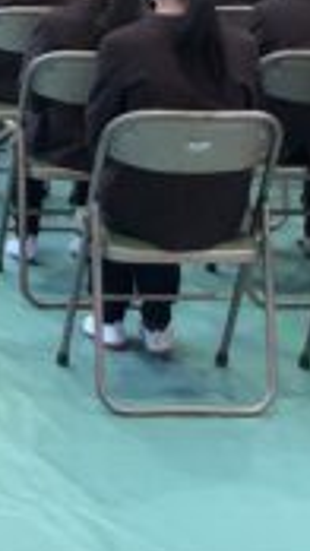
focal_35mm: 144
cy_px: -52
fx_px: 2102
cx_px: -386
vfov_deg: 14.6
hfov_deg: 7.9
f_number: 1.8
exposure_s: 1/30
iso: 32
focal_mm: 3.99
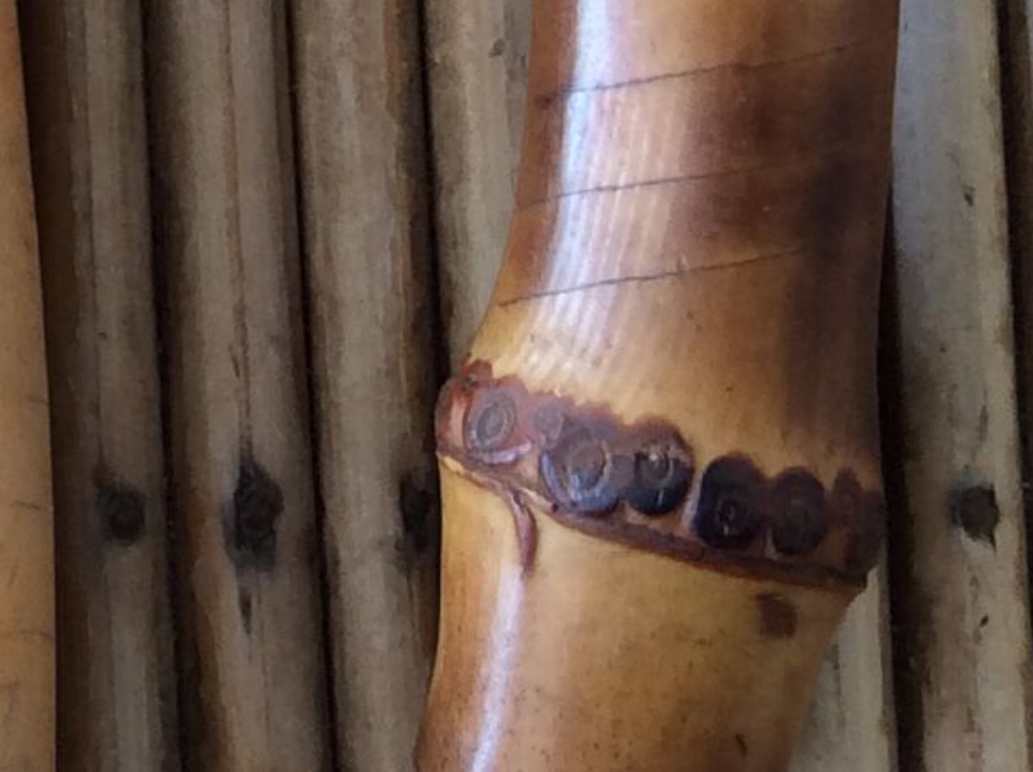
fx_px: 4054
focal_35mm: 136
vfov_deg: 10.5
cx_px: -366
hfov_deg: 13.9
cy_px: -405
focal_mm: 3.3
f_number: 2.4
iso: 32
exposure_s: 1/25
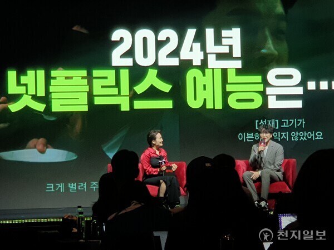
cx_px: 167
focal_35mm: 52
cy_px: 125
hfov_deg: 36.8
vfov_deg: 28.0
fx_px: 502
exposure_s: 1/33
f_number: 2.4
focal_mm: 6
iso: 100
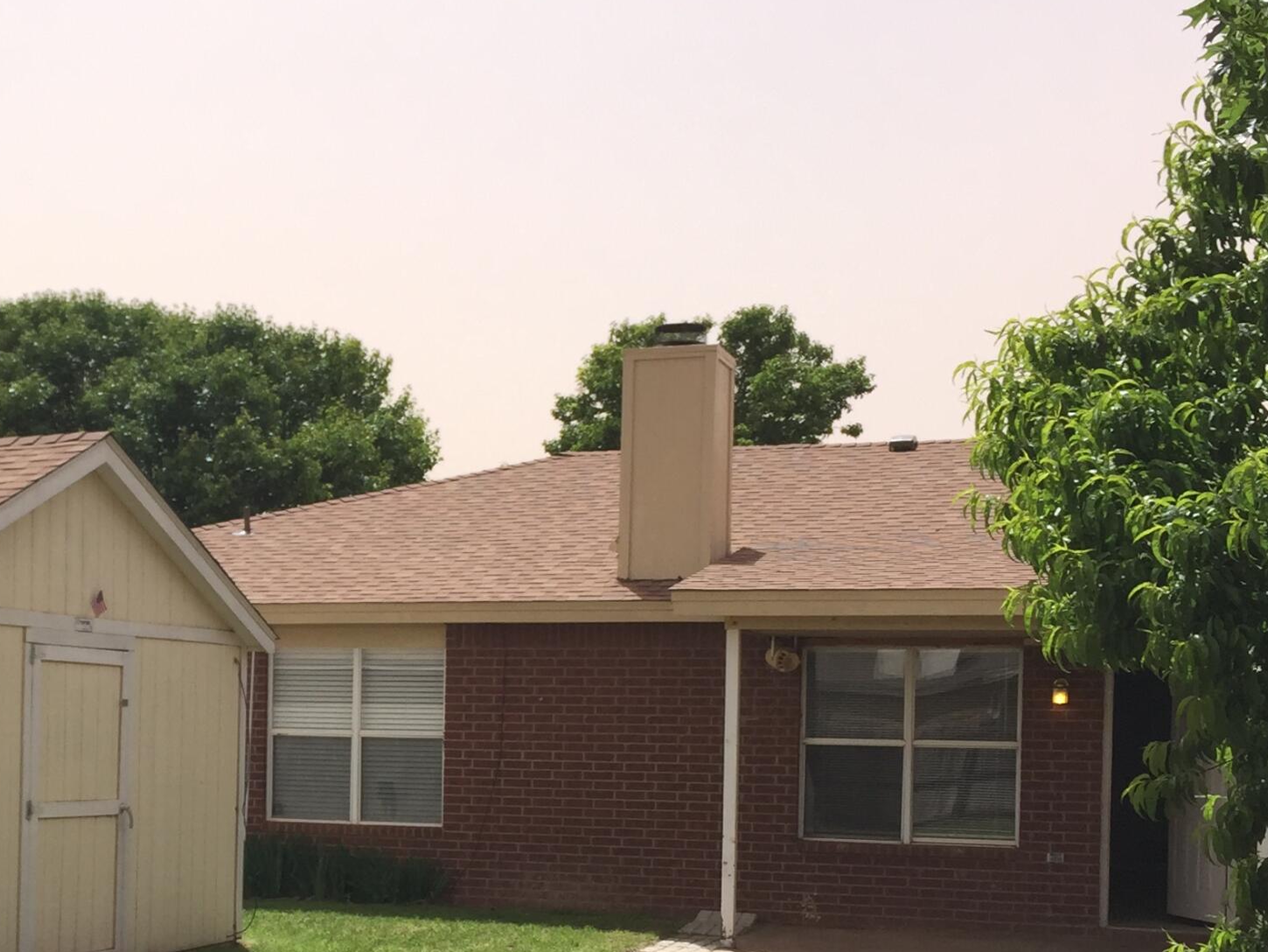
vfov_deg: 24.1
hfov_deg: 31.3
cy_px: 750
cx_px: 235
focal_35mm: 60
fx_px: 2198
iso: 32
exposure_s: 1/1276
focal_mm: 4.15
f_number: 2.2
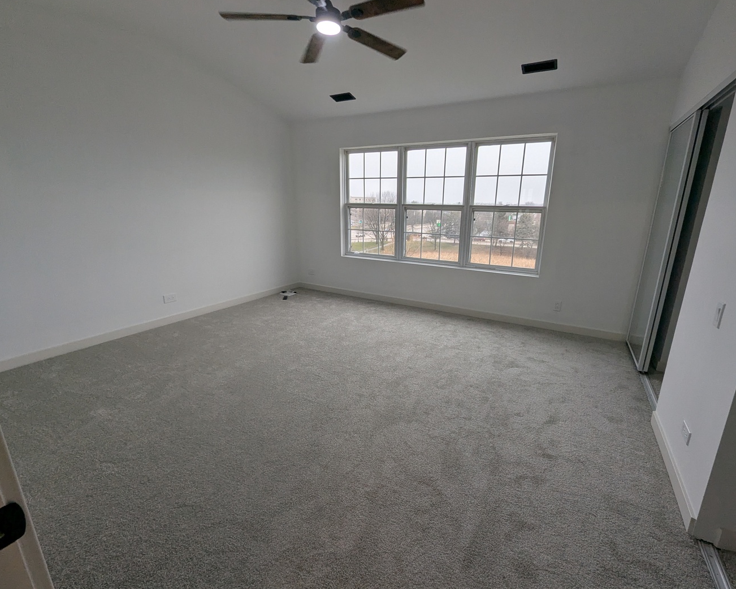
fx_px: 305
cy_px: 289
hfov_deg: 100.6
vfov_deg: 88.0
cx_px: 389
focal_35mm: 14
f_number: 2.2
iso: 73
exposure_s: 1/120
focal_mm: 1.95
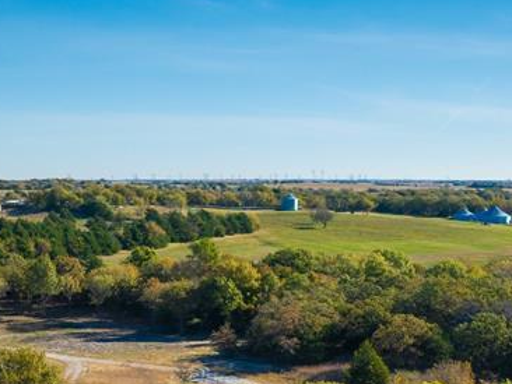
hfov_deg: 28.9
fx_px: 992
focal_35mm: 67
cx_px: 225
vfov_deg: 19.9
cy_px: 522
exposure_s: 1/640
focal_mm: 12.29
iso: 200
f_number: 2.8
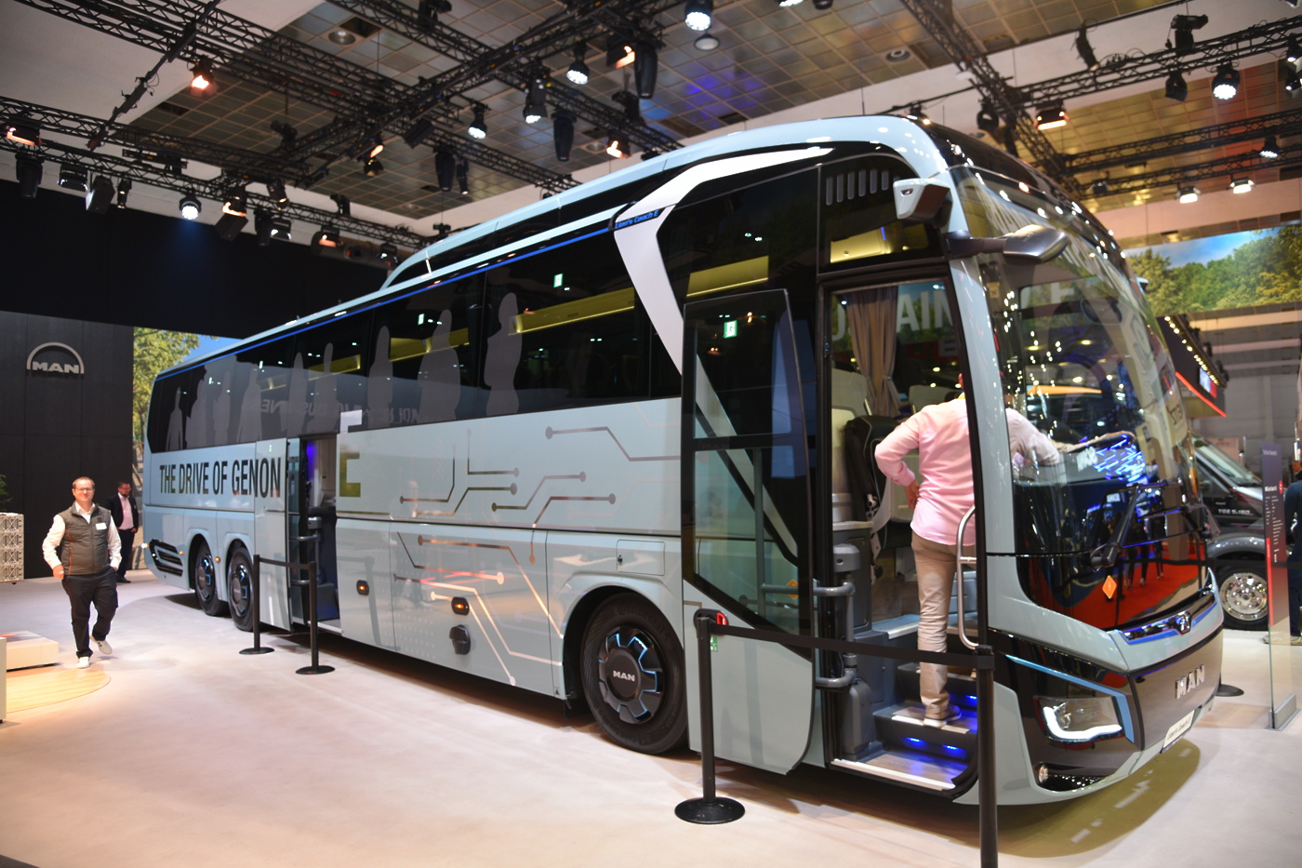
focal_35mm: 24
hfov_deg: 73.8
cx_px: 651
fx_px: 868
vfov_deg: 53.1
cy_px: 434
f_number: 4
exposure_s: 1/60
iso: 560
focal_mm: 24
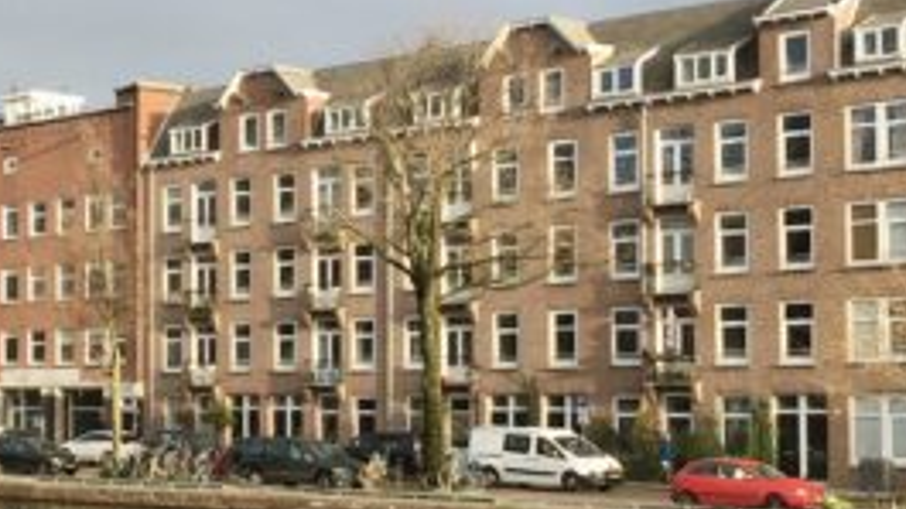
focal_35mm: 83
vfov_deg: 14.5
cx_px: -10
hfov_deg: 24.4
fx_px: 1994
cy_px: 331
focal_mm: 4.15
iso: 25
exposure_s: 1/358
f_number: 2.2
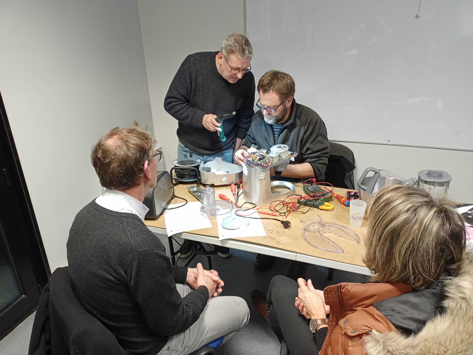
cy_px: 178
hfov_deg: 63.4
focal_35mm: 28
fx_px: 383
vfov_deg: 49.7
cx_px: 236
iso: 314
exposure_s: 1/50
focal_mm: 4.71
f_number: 1.79
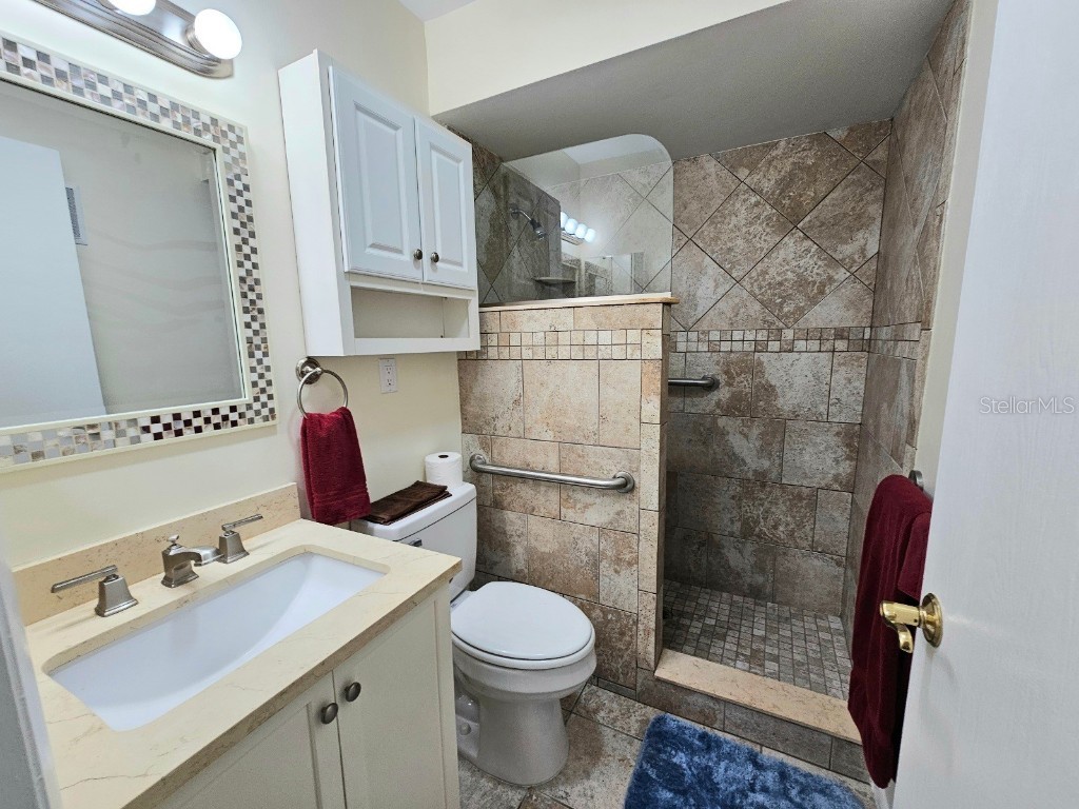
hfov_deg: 106.2
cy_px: 404
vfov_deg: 89.9
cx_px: 540
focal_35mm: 13
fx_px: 405
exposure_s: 1/60.2
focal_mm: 2.2
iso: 64
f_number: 2.2
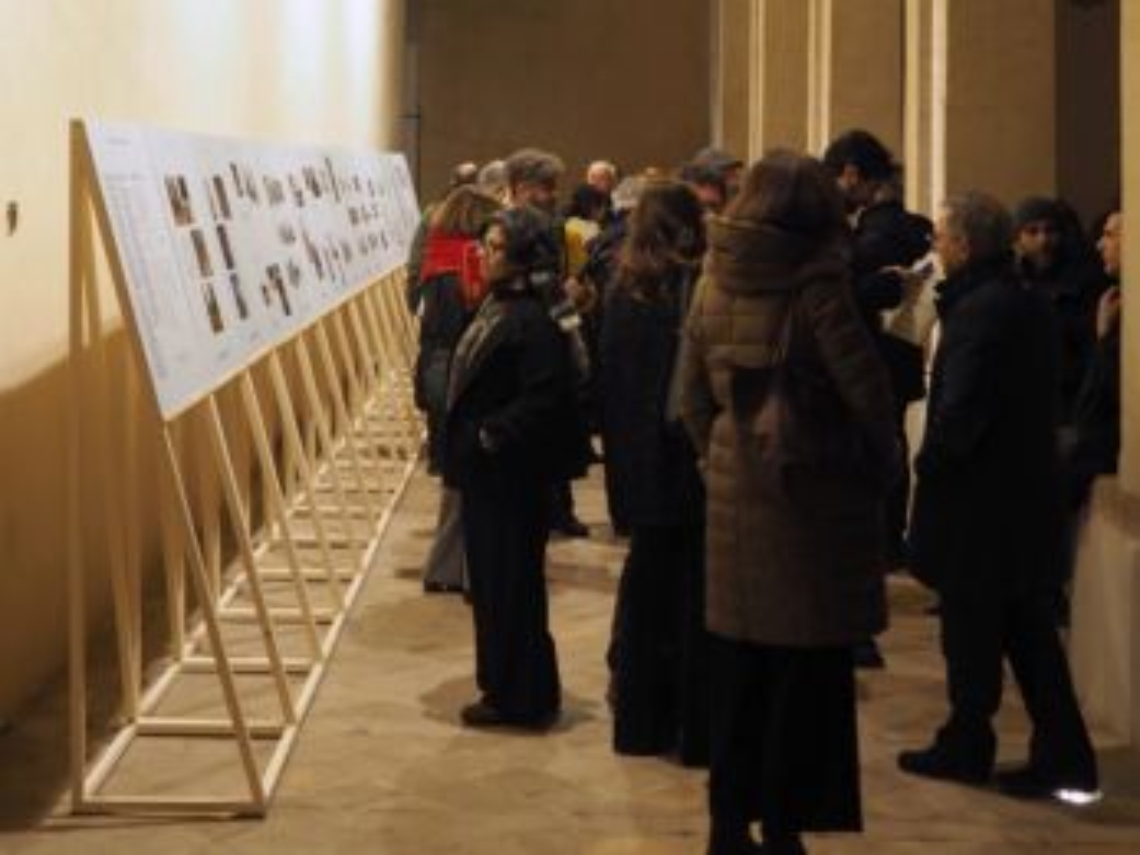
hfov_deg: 54.0
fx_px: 1119
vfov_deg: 41.8
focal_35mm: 34
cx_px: 570
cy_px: 428
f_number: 1.8
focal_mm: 17
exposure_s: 1/50
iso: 400
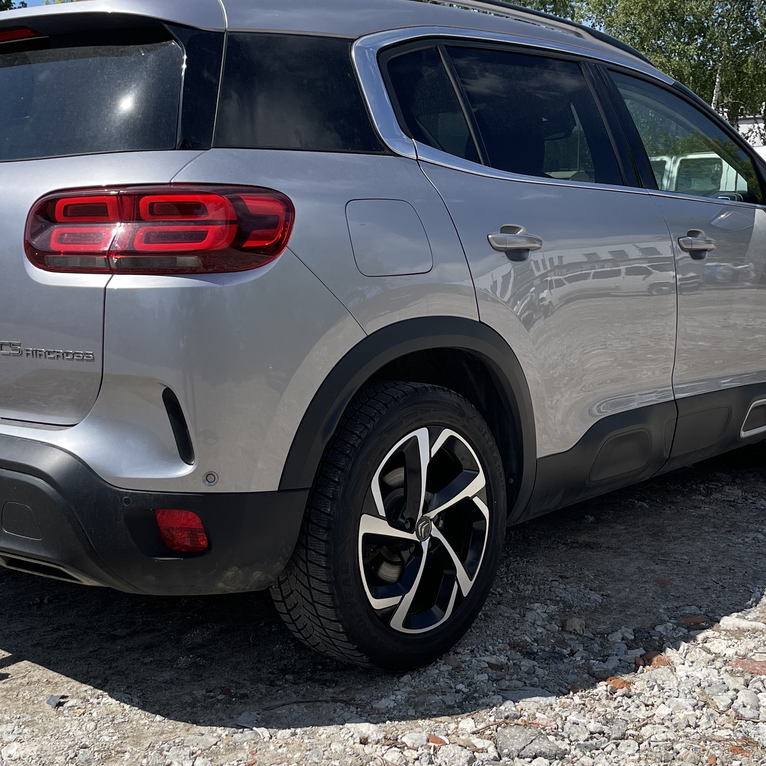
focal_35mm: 48
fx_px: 1202
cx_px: 394
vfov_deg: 35.3
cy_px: 413
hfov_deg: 35.4
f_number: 1.6
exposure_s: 1/5376
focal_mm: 5.1
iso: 50
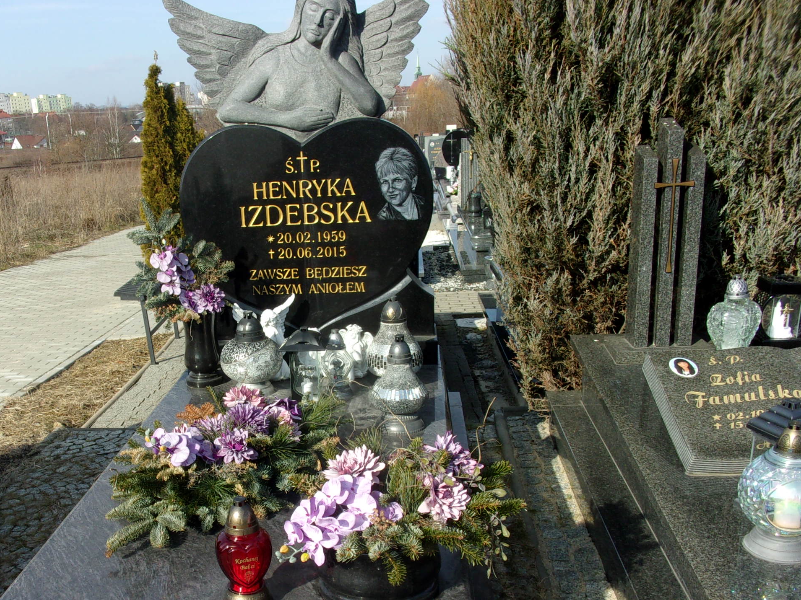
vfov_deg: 37.3
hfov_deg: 48.3
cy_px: 397
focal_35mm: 38
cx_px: 280
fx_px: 879
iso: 80
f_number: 10.8
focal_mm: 5.1
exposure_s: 1/75
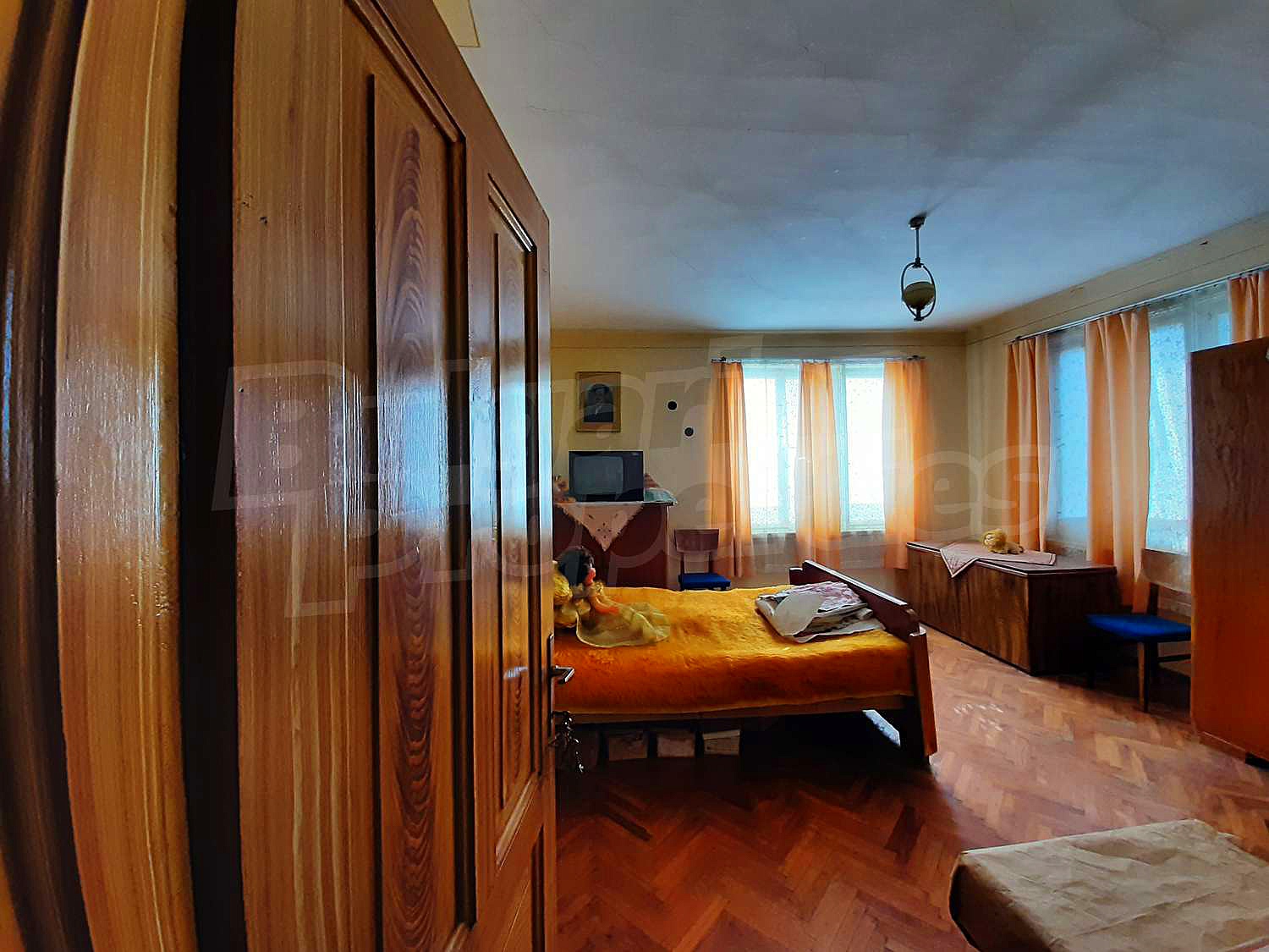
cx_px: 634
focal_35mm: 13
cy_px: 476
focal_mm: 1.42
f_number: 2.2
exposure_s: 1/100
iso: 64
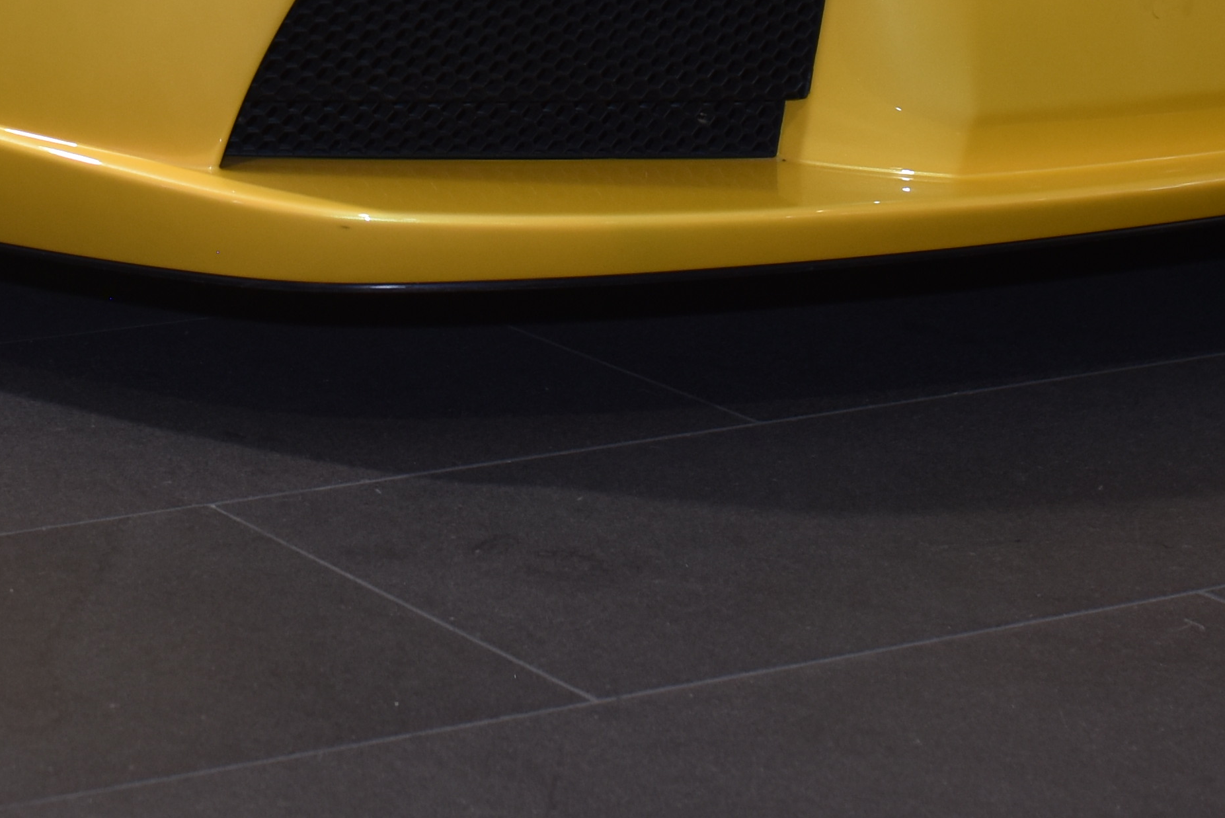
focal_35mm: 139
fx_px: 4731
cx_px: 237
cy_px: -726
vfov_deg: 9.3
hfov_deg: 14.7
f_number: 4
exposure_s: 1/50
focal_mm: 35
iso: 200
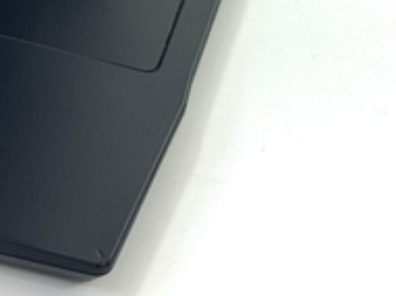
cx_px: -124
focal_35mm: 201
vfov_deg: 7.1
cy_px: -269
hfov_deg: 9.7
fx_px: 2298
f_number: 1.78
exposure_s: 1/121
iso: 50
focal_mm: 6.76
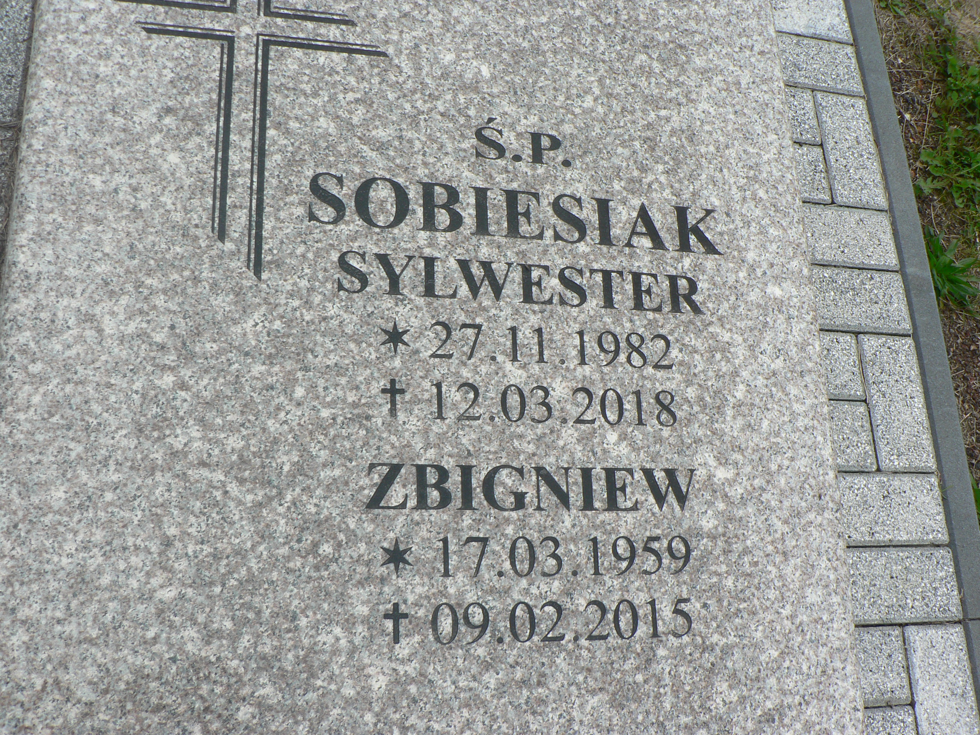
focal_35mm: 36
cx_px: 490
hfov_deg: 51.4
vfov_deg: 39.7
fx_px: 1019
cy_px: 368
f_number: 4
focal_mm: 6
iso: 80
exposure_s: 1/200
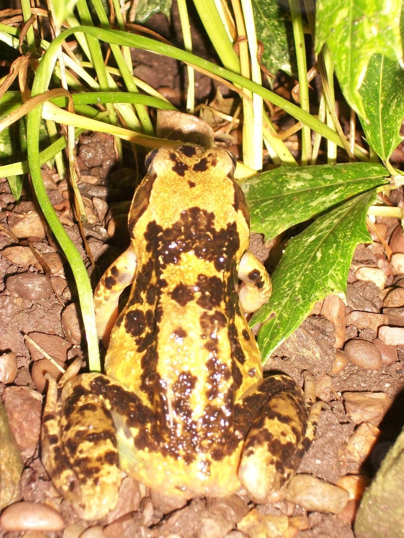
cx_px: 202
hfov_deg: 15.4
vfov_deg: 20.4
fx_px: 1494
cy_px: 269
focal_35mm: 96
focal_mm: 17.1
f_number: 5.2
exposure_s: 1/125
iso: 240
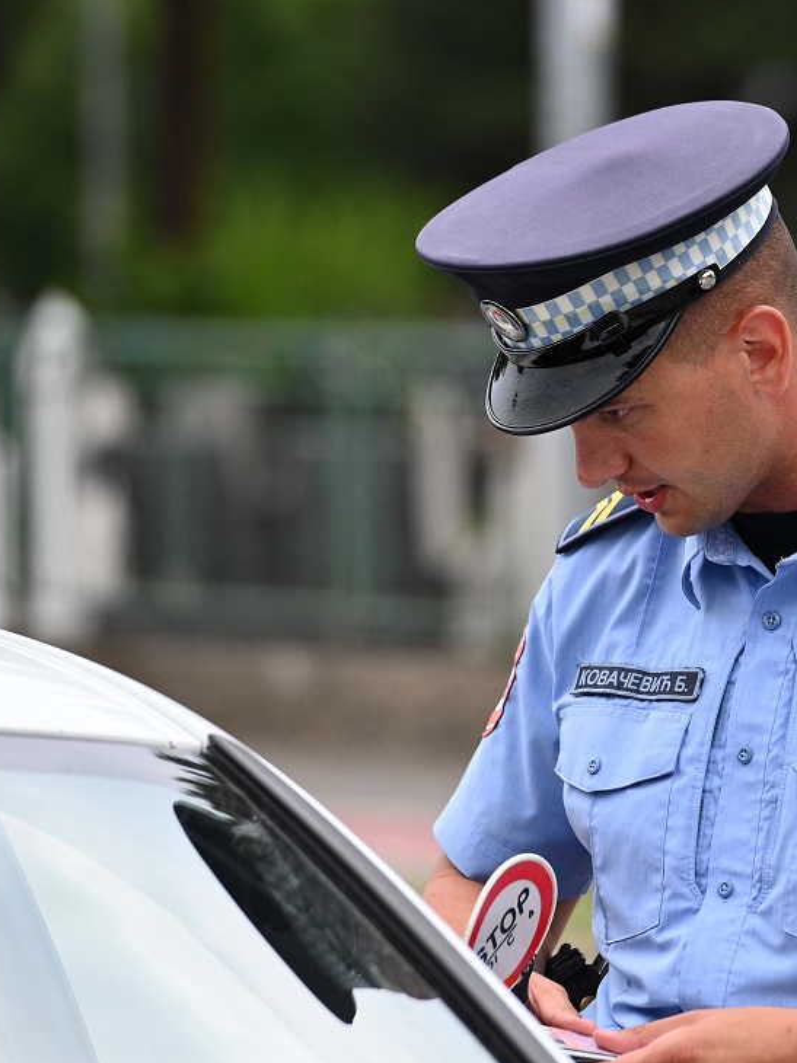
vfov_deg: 6.3
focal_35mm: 316
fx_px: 9706
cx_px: 739
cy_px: 507
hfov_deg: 4.7
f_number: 4.5
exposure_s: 1/500
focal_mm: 200
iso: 800
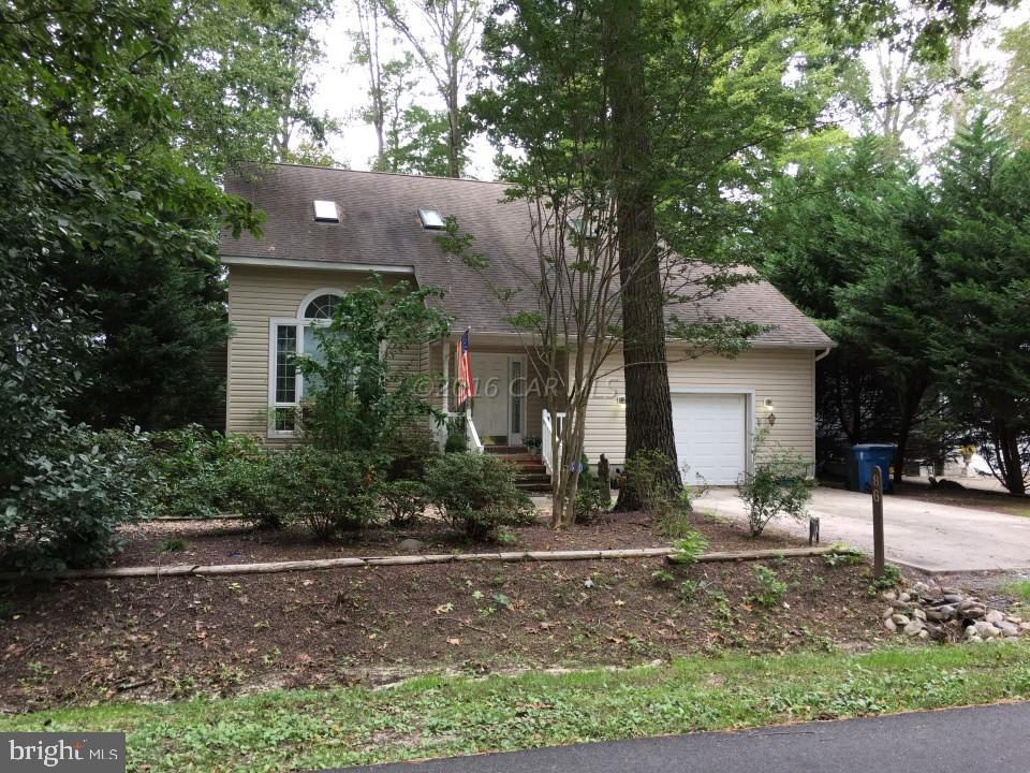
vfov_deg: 48.2
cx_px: 515
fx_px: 863
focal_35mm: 29
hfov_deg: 61.7
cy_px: 386
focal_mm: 4.15
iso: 32
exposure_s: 1/120
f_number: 2.2
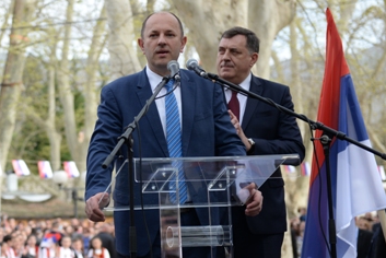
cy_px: 162
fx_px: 1202
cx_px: 31
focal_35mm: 112
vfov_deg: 12.2
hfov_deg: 17.9
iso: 200
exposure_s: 1/640
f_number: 3.2
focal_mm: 60
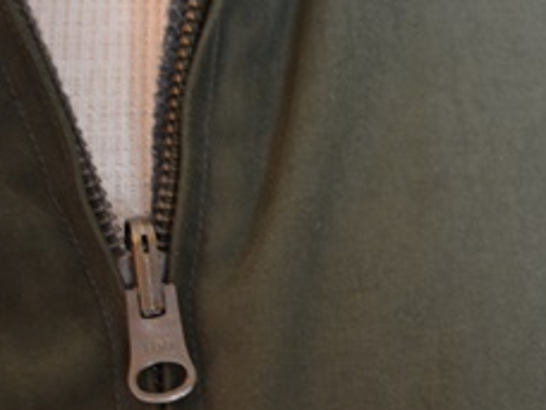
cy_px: 233
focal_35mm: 91
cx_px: 548
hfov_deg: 20.8
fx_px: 1435
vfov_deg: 16.2
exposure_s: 1/30
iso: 900
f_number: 4
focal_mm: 24
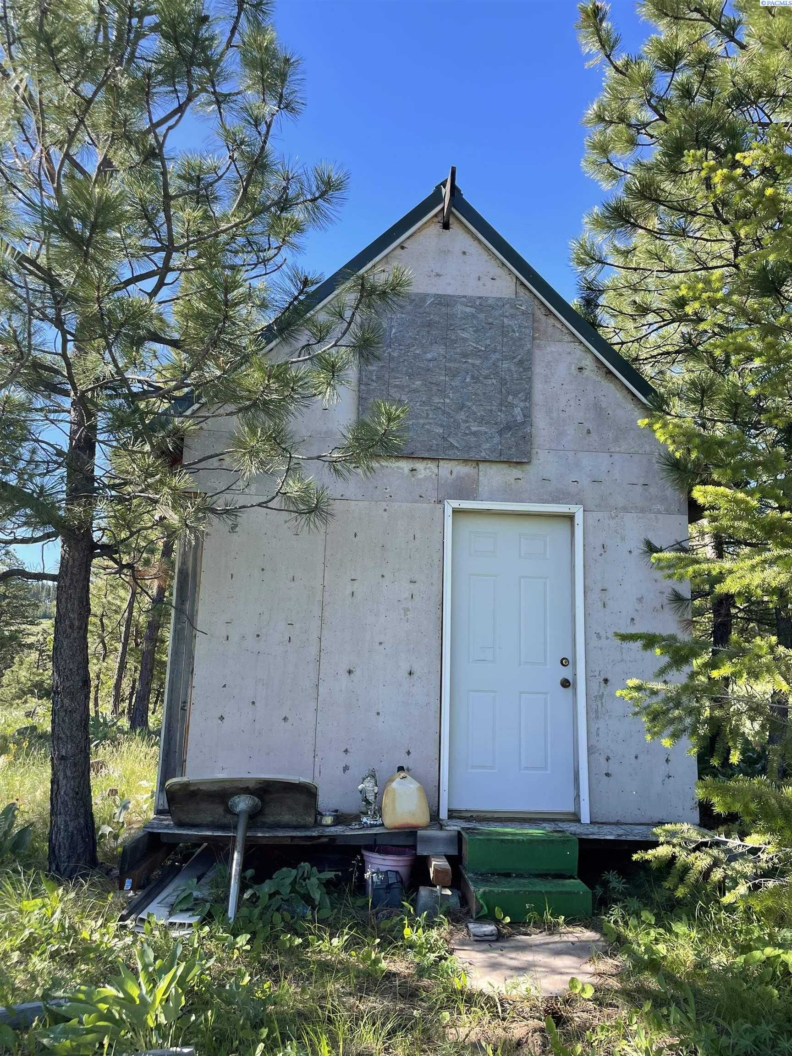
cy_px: 528
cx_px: 396
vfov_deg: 67.3
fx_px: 793
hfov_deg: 53.1
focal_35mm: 26
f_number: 1.6
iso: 32
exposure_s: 1/694
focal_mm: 4.2
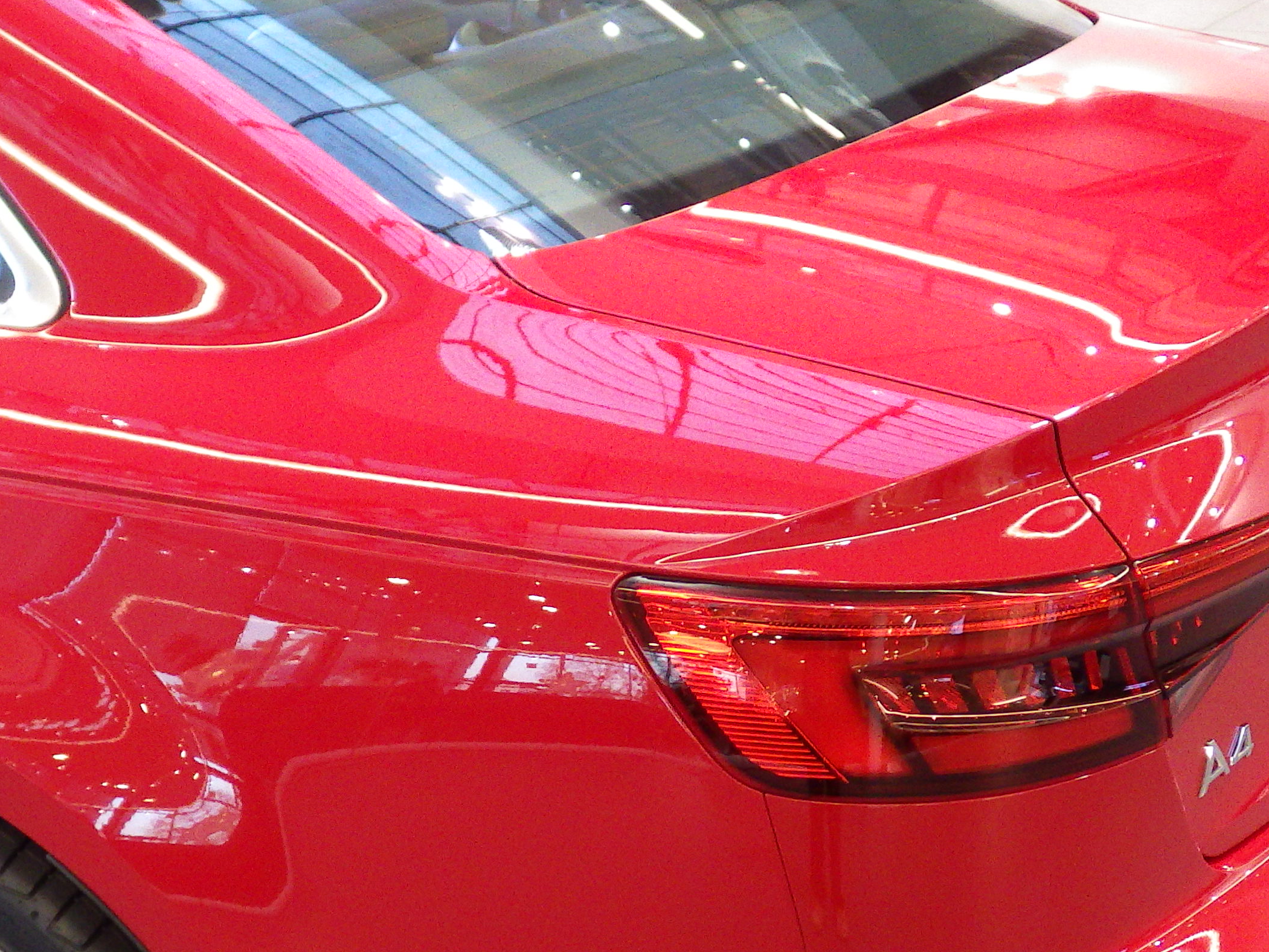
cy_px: 687
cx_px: 337
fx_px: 2493
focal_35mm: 68
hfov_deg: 28.2
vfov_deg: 21.5
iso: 250
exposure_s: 1/15
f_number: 2.3
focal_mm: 5.5
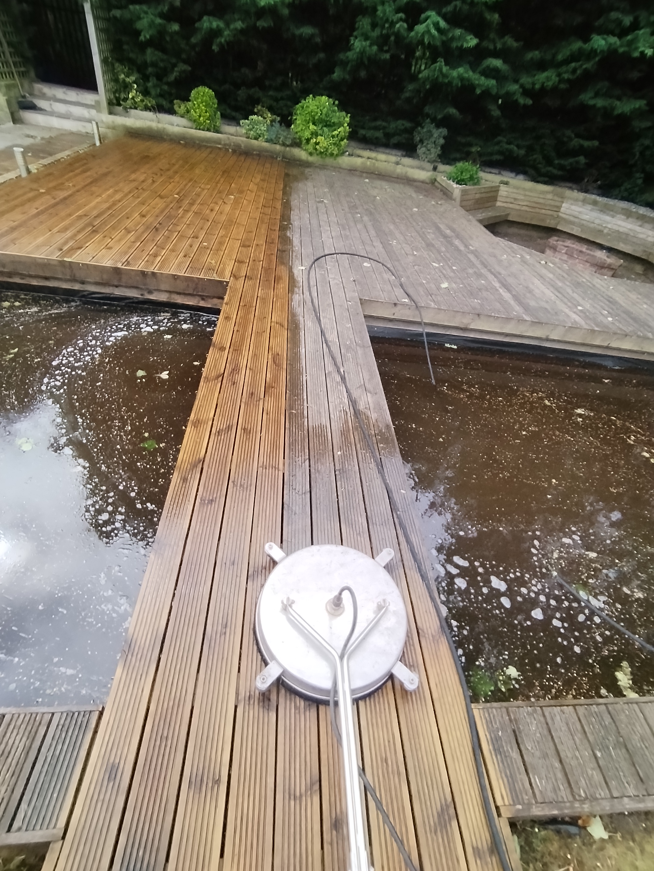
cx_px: 327
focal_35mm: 17
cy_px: 436
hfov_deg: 74.7
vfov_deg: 91.0
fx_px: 428
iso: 100
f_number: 2.2
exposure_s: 1/577
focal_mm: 1.42
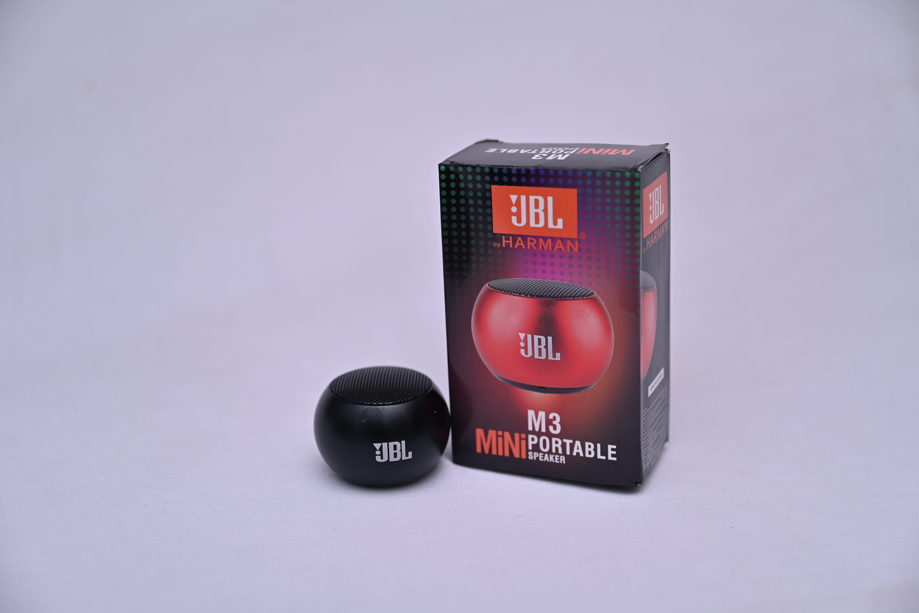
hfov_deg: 38.9
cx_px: 460
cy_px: 306
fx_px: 1302
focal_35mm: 51
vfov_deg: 26.5
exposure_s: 1/125
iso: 125
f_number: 3.2
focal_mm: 51
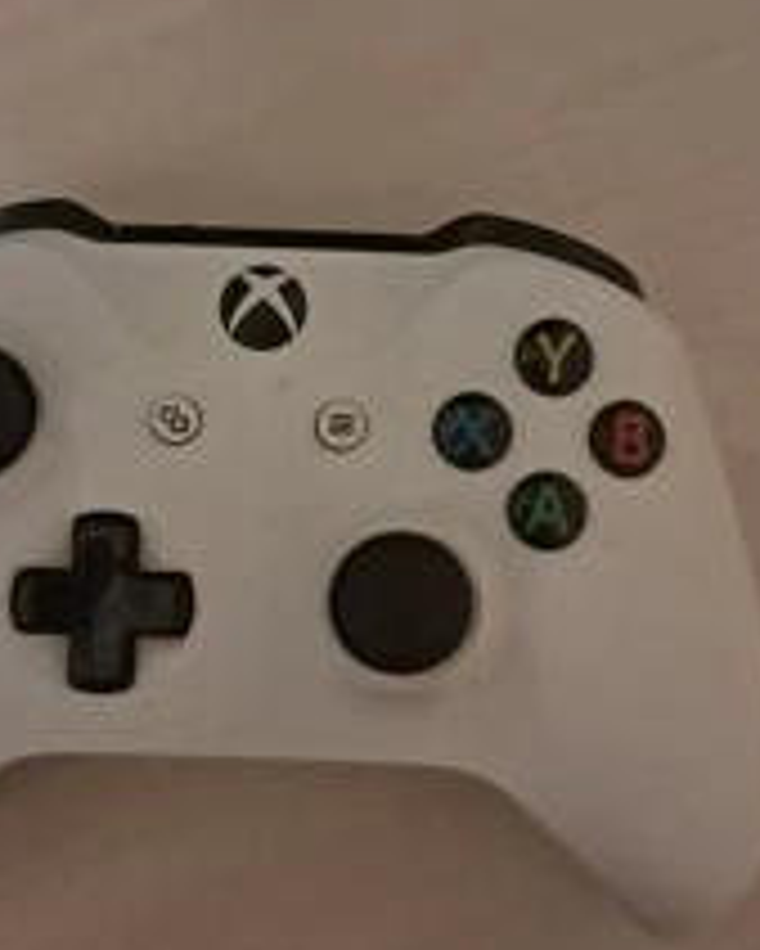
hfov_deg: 30.3
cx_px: 342
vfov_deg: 37.3
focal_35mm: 50
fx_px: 1405
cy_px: 468
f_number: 1.8
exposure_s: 1/20
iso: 1600
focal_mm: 4
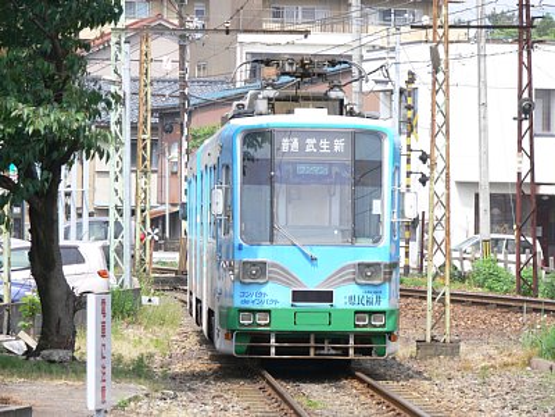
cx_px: 278
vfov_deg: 7.0
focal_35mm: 211
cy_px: 208
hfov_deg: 9.4
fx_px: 3383
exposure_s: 1/200
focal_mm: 44.6
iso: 80
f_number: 5.6
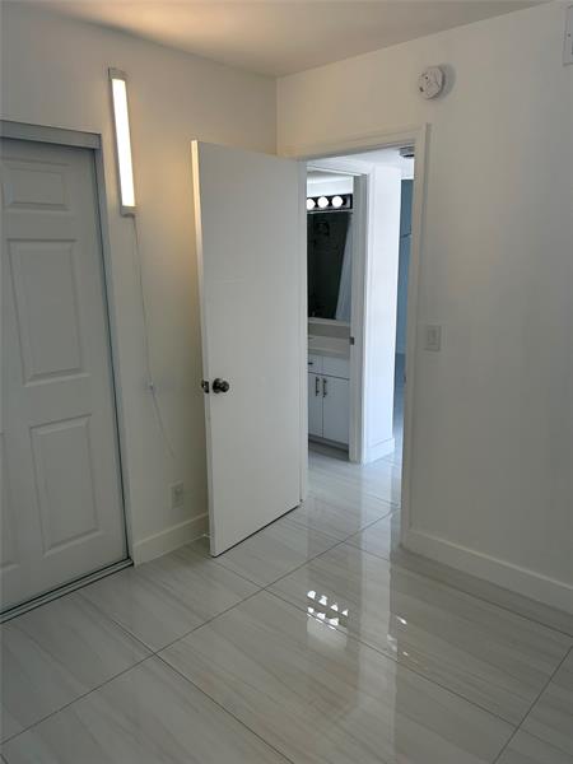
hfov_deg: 53.1
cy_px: 382
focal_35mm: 26
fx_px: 574
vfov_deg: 67.3
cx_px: 286
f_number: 1.5
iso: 40
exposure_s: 1/280
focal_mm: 5.7
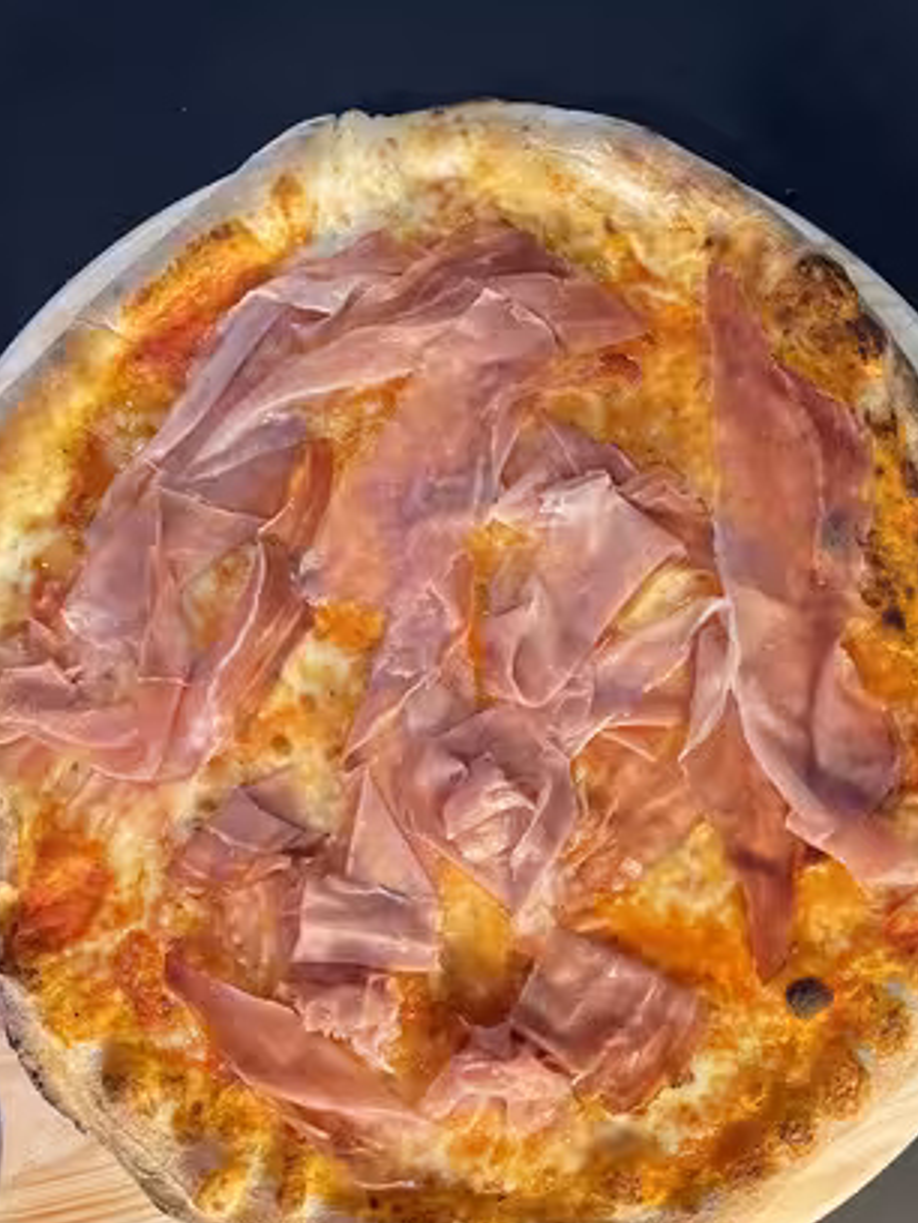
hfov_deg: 28.5
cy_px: 737
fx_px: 1803
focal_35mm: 51
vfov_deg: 37.3
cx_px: 534
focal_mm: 5.1
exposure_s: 1/68
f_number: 1.6
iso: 125
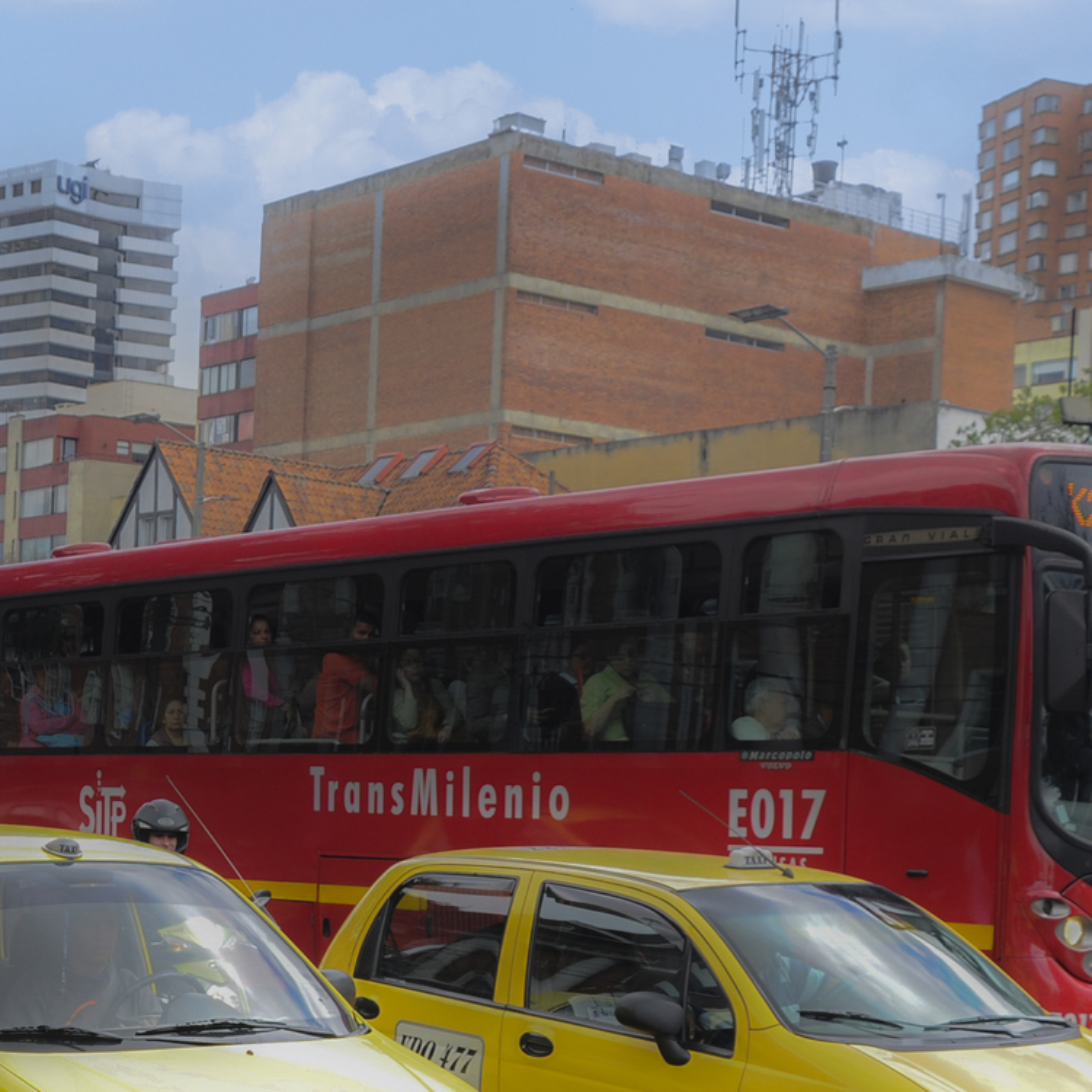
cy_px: 902
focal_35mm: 72
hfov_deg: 23.5
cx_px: 157
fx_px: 2570
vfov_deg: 23.6
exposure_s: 1/320
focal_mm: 20
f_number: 8
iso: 200
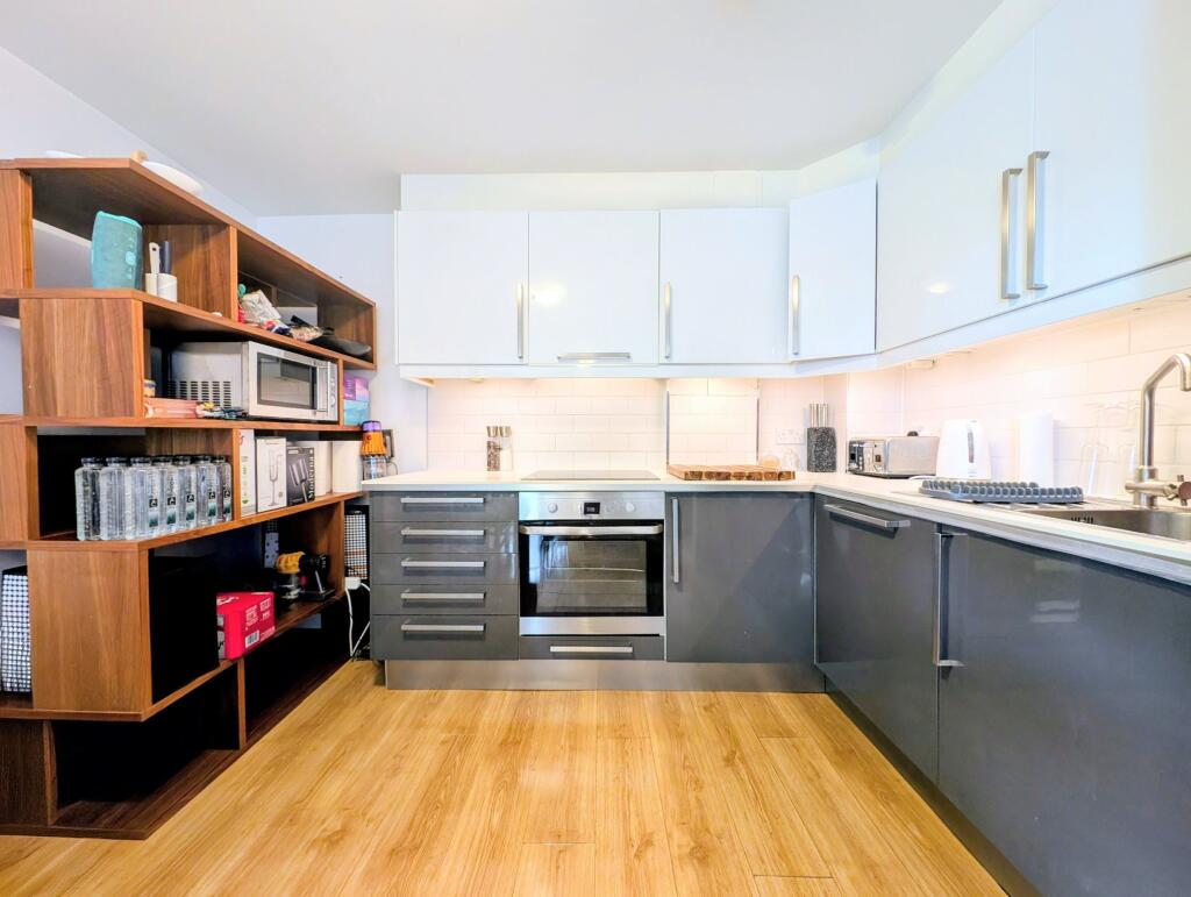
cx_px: 596
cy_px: 448
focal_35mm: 12
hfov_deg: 110.5
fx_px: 413
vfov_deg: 94.6
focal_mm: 2.23
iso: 234
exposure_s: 1/23.5
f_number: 1.95
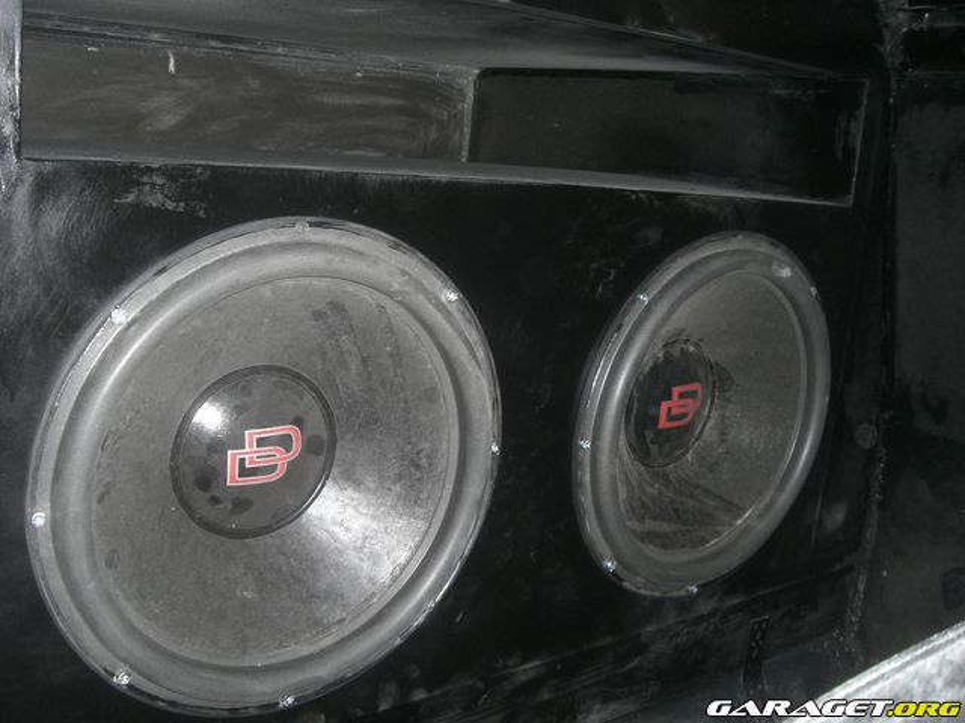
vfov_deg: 37.7
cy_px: 362
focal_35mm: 38
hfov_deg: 49.0
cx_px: 482
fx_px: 1059
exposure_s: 1/60
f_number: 2.7
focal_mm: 6.2
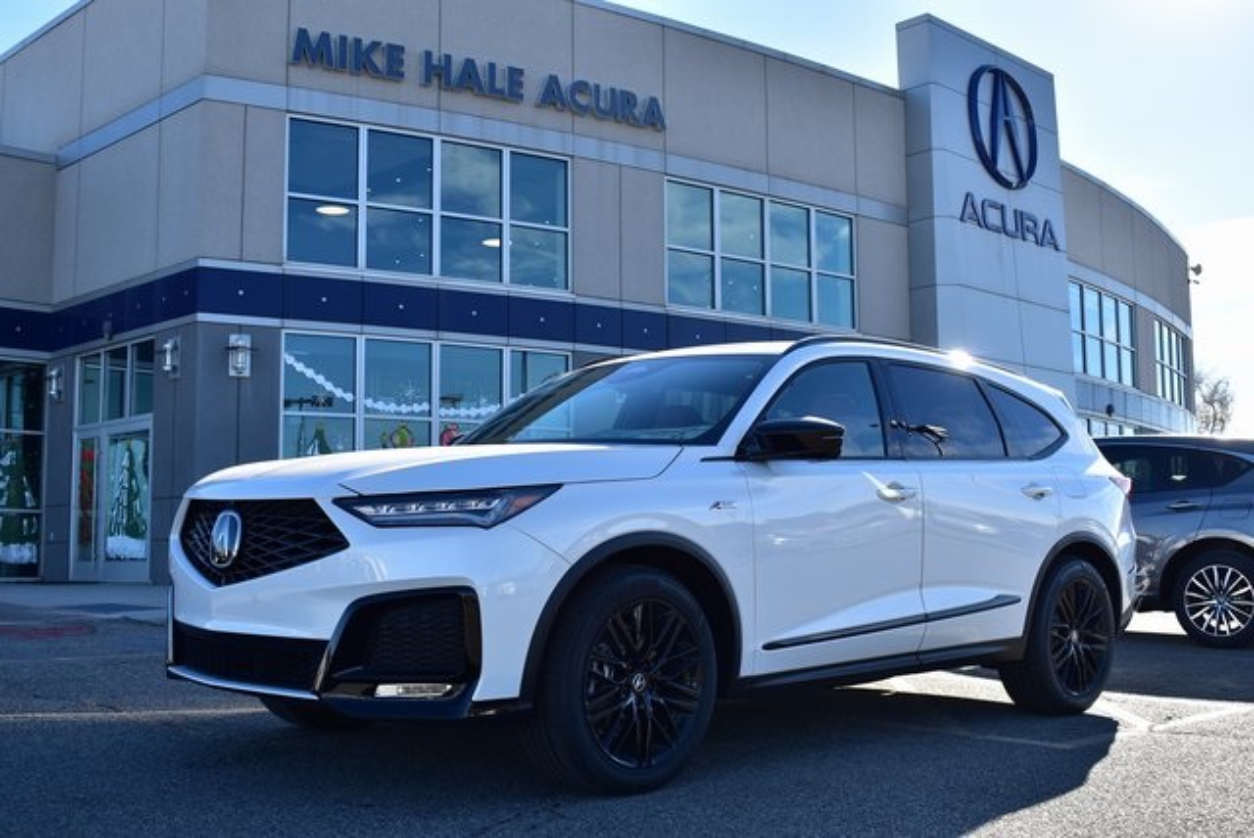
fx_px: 1412
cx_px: 627
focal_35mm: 40
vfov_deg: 33.1
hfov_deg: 47.9
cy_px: 419
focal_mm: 27
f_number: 8
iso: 100
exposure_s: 1/250
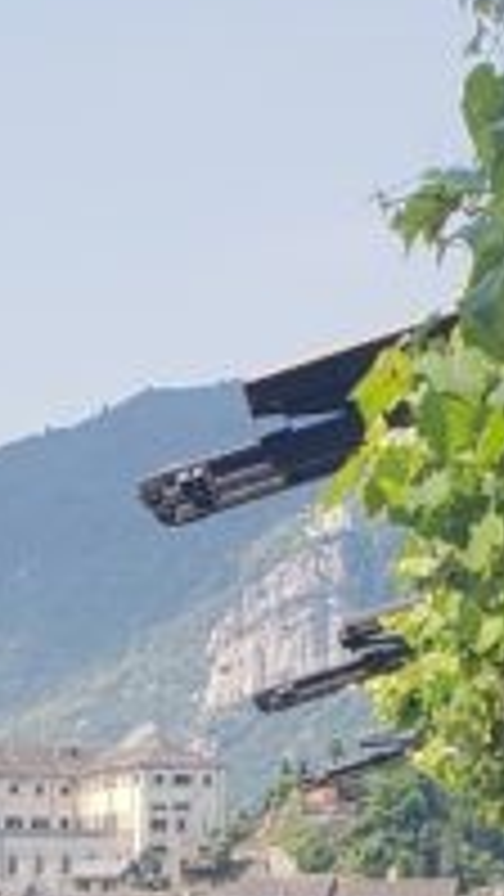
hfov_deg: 8.3
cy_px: 1297
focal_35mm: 146
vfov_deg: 13.9
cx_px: -27
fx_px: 3467
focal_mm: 4.3
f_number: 2.4
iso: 50
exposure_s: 1/843
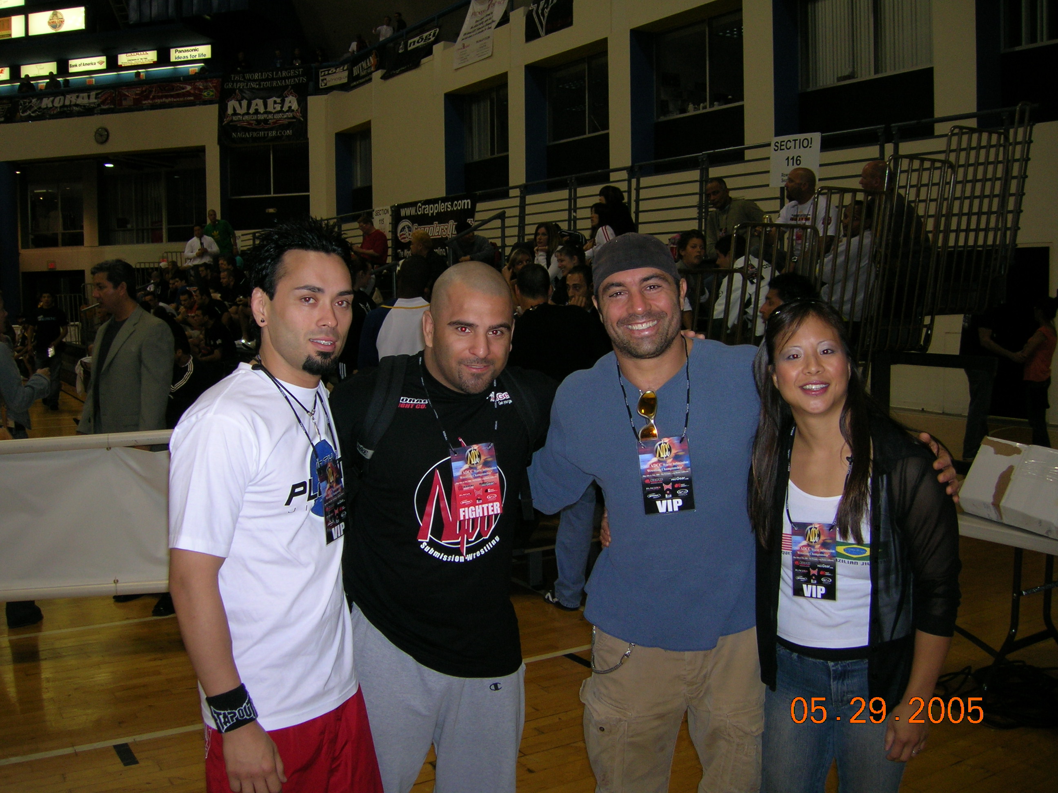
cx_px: 529
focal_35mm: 34
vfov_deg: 41.8
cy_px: 396
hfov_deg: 54.0
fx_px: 1039
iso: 76
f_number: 2.9
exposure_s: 1/60.1
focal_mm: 5.7
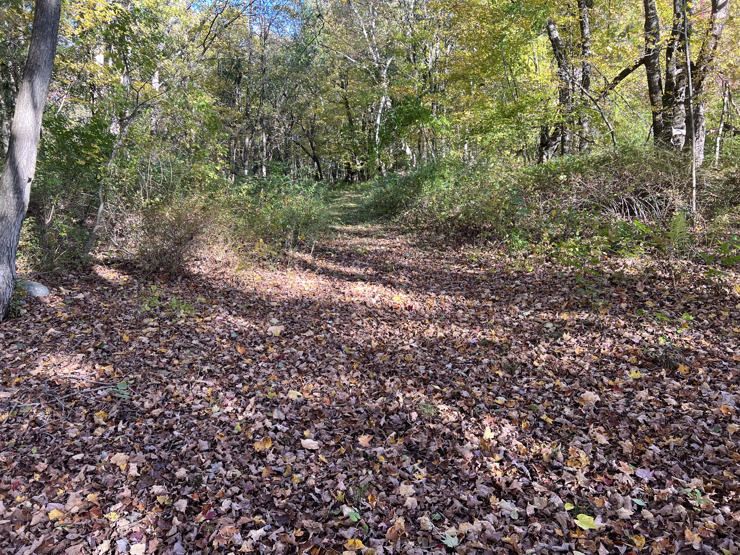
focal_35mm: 26
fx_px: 556
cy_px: 278
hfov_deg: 67.3
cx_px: 370
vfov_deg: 53.1
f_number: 1.5
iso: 32
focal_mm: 5.7
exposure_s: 1/151
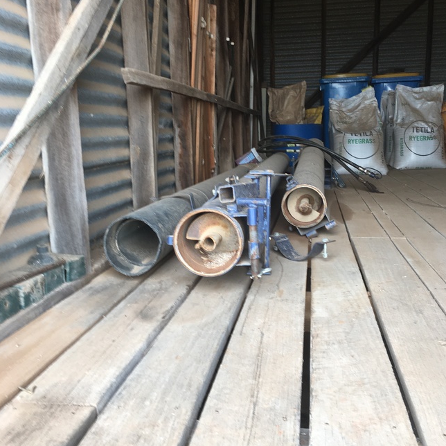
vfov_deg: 47.2
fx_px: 510
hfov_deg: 47.2
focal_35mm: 35
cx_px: 224
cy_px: 231
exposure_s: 1/50
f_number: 2.2
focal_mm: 4.15
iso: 32
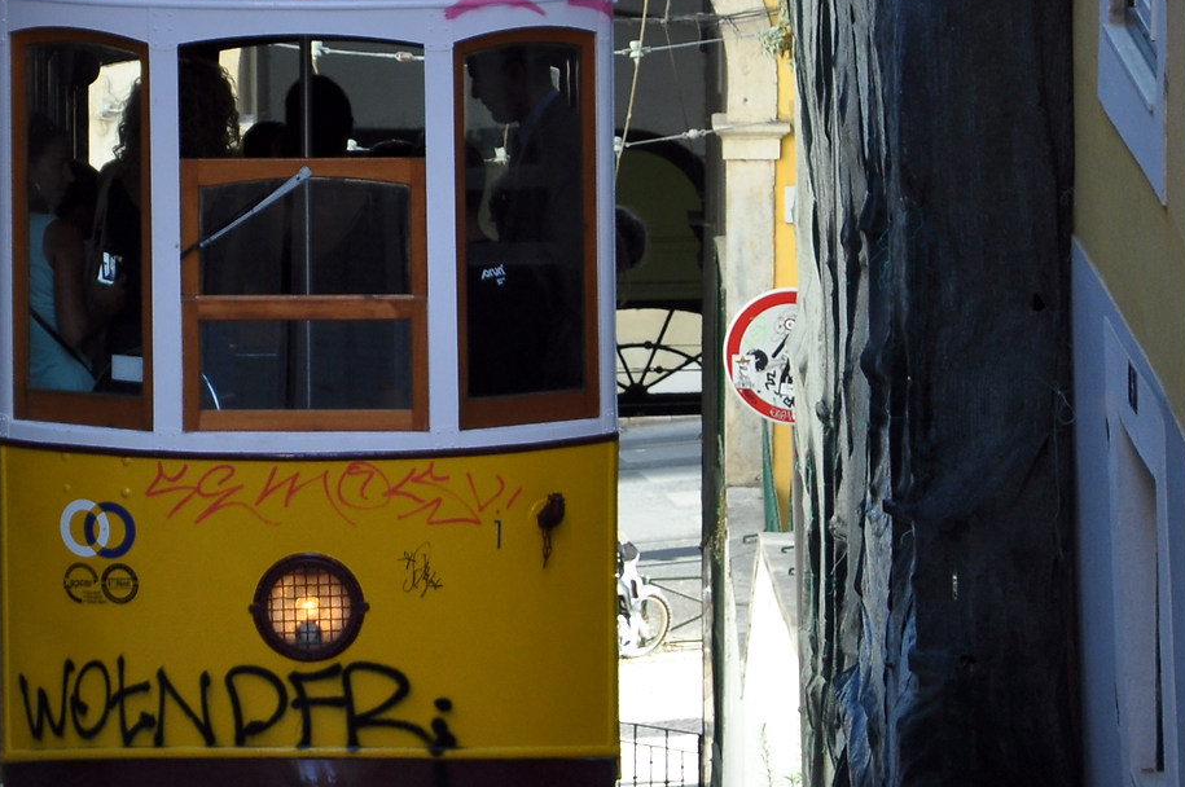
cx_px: 238
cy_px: 225
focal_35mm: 334
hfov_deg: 6.2
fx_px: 10992
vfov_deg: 4.1
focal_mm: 85
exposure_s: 1/100
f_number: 5.6
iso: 320
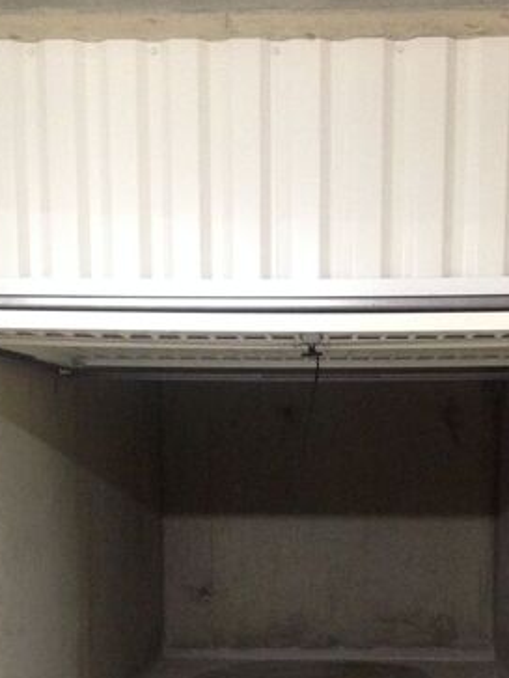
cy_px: 572
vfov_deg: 32.1
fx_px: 1137
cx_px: 300
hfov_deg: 25.2
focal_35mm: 58
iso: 400
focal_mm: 4.12
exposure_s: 1/15
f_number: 2.4
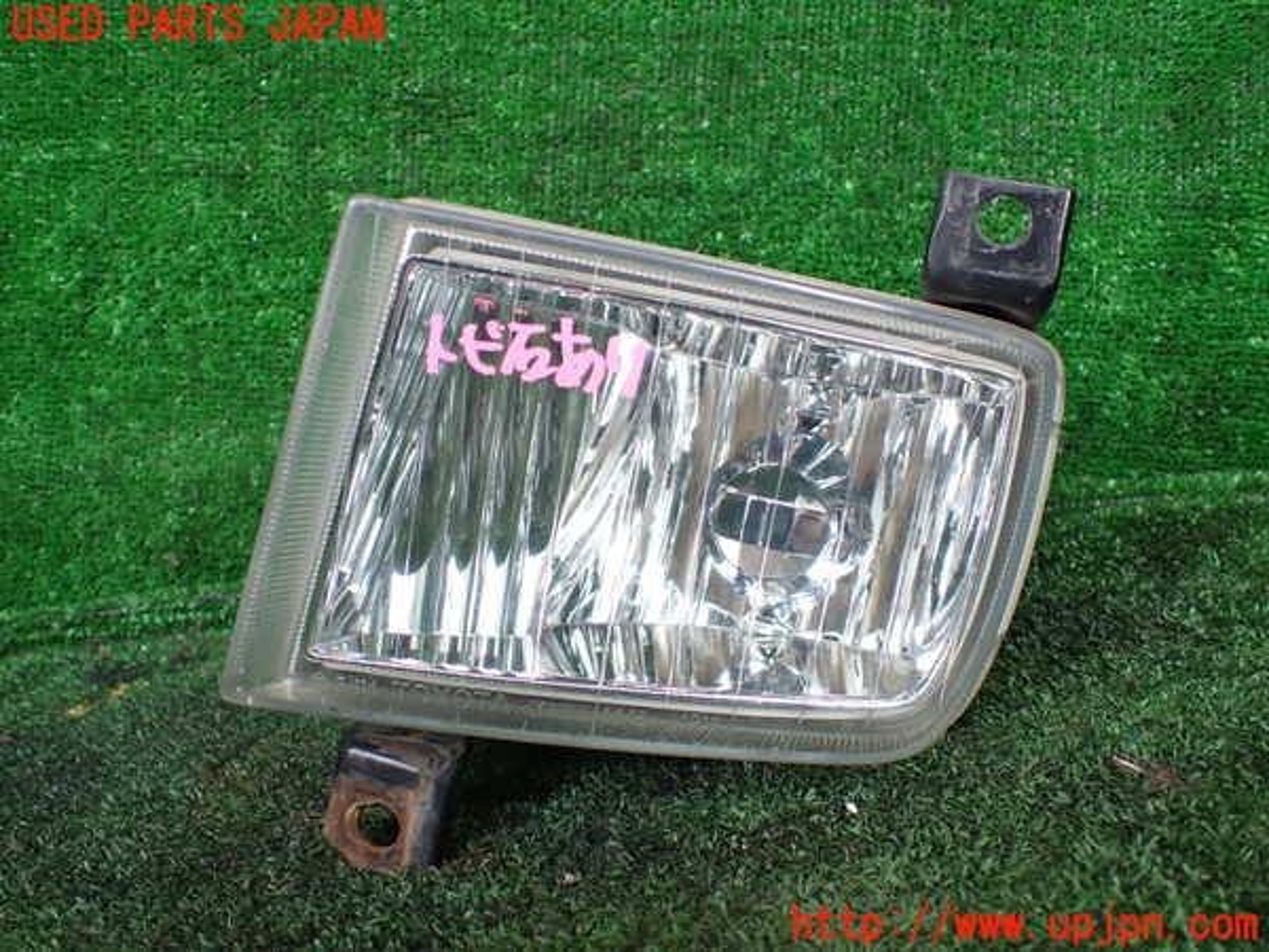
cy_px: 476
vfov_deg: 46.8
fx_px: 1100
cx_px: 634
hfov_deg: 60.0
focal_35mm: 30
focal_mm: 5.4
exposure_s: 1/125
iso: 160
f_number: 2.3
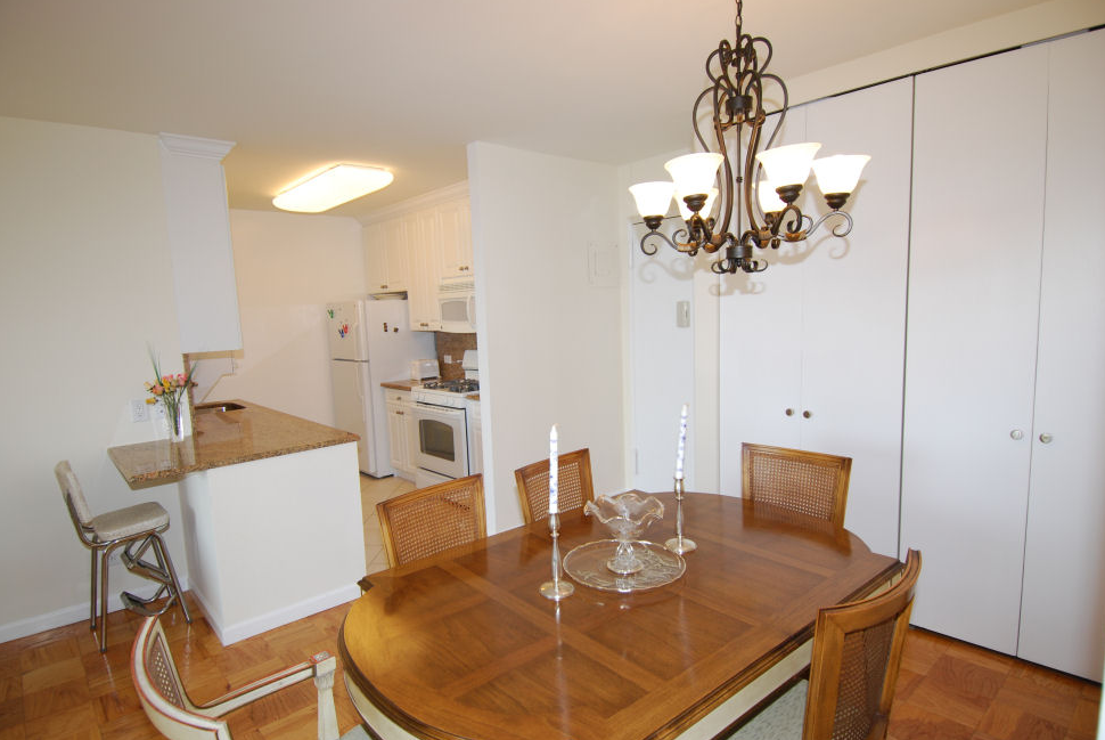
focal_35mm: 19
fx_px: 584
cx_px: 526
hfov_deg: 86.8
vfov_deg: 64.7
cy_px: 385
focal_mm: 12
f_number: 5
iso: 200
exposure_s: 1/100
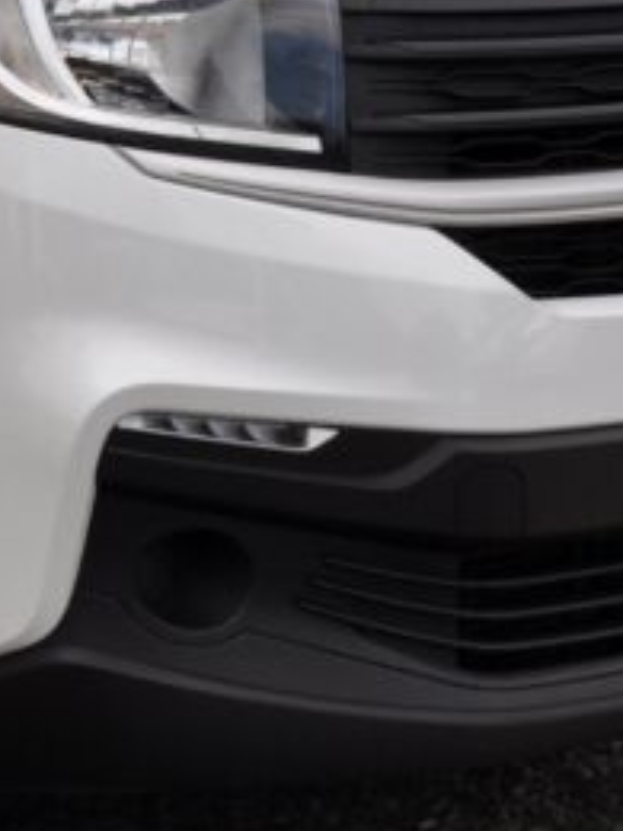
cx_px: -492
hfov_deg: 8.4
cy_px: -89
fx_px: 4079
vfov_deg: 11.5
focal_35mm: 170
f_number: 9
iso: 500
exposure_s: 1/320
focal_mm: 30
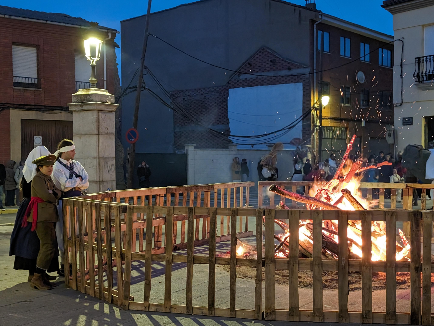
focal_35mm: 49
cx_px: 217
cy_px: 163
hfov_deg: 38.9
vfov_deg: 29.7
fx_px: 615
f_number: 1.68
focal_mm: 6.9
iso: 758
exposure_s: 1/49.1
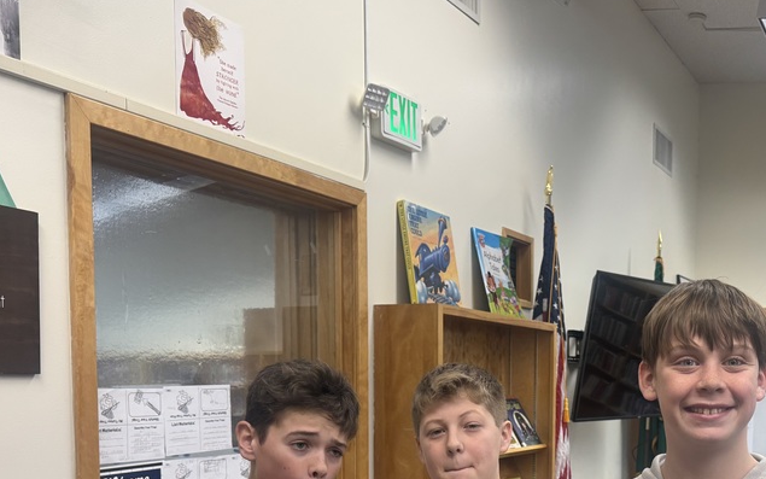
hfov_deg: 47.4
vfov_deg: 29.8
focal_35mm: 41
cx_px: 516
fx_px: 856
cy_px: 440
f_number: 1.78
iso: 125
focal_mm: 6.76
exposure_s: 1/120
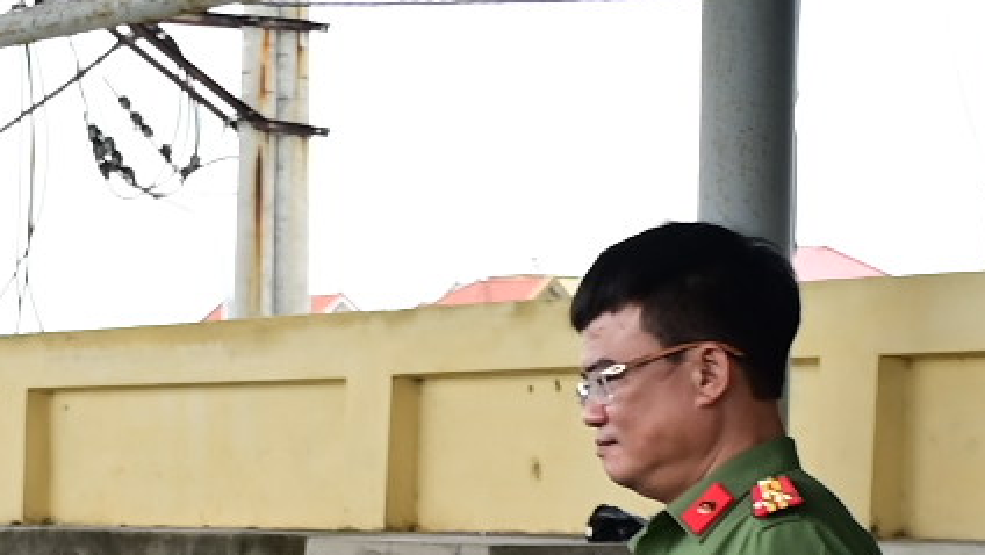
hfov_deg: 12.0
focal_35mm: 175
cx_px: -269
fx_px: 4573
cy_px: 738
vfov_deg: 6.9
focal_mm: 24
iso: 200
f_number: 5
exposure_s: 1/200
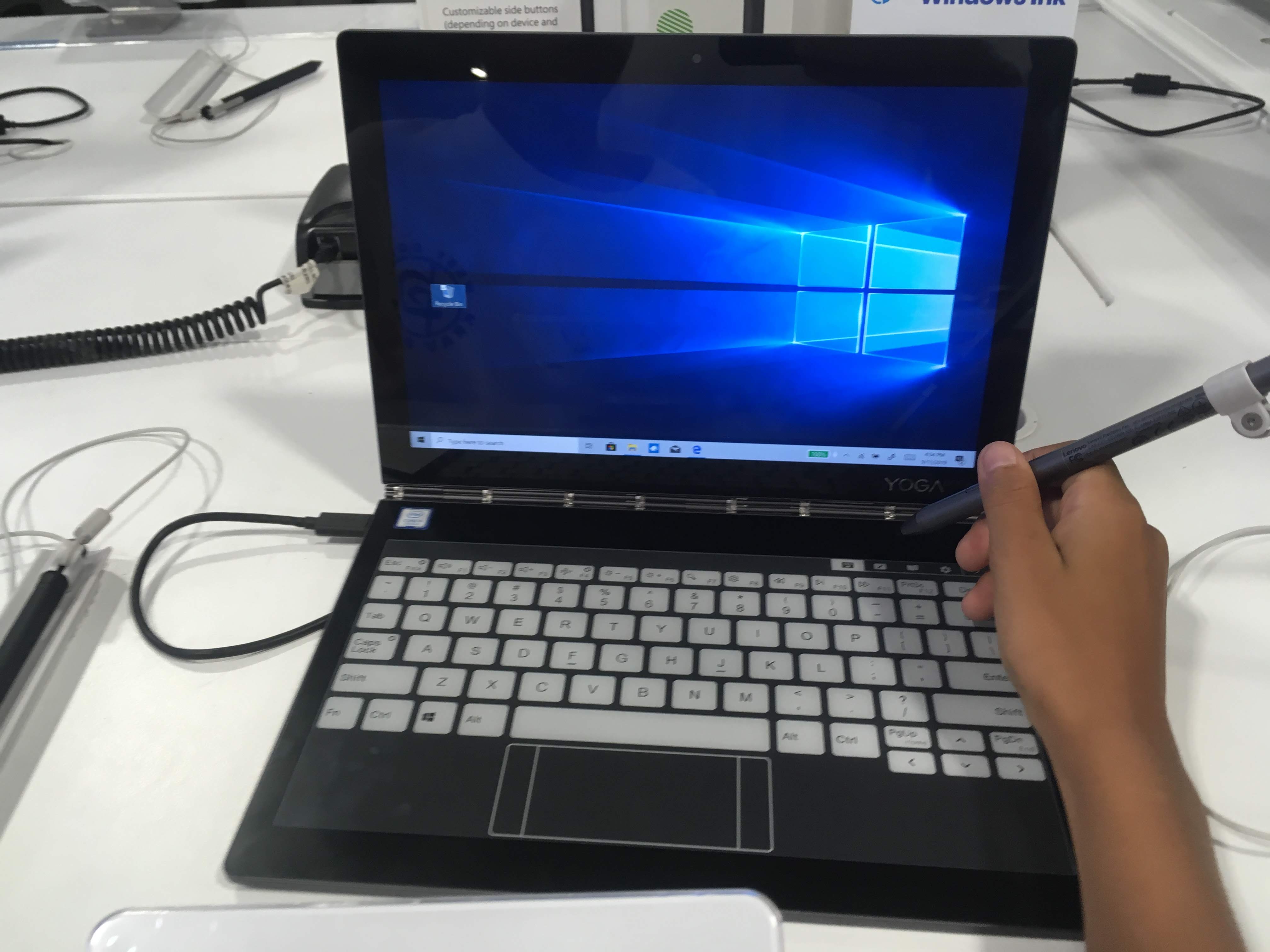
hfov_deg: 61.7
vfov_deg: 48.2
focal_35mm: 29
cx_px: 635
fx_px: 1064
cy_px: 476
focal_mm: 4.15
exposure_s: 1/30
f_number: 2.2
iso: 50
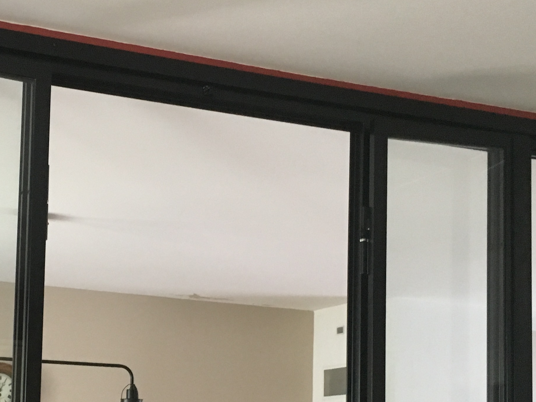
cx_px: 97
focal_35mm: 64
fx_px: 991
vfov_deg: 22.3
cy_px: 371
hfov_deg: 29.5
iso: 250
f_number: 2.2
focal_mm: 4.15
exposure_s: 1/33
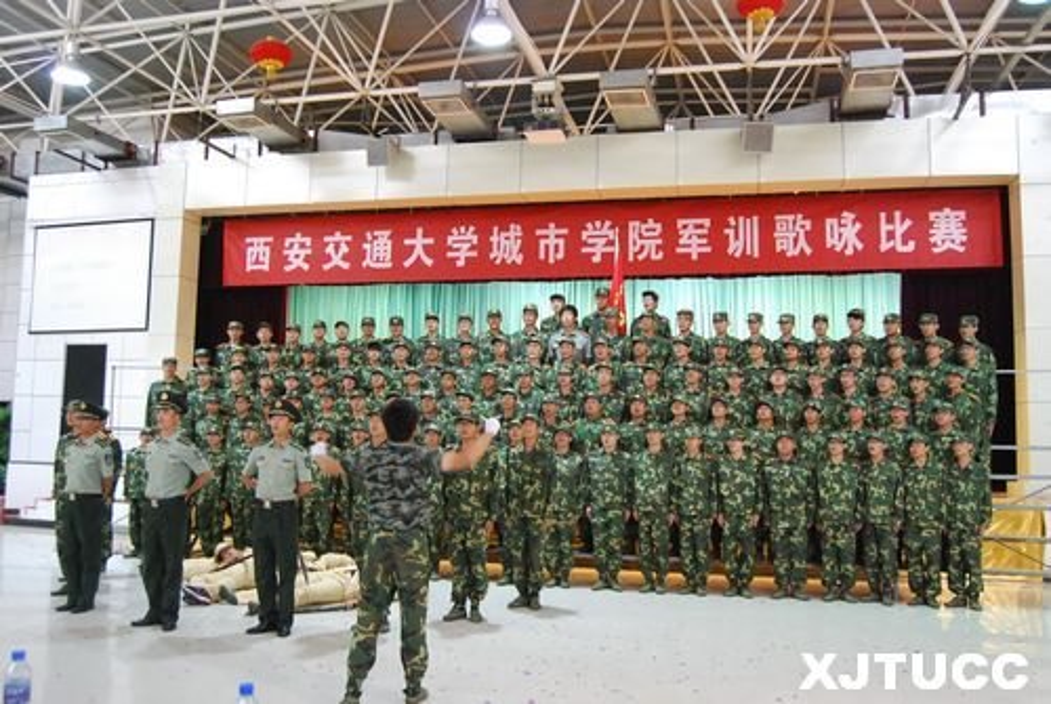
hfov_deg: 64.5
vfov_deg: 45.8
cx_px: 526
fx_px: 833
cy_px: 352
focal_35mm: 28
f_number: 3.5
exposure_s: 1/20
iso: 1600
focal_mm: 19
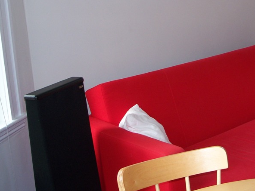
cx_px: 206
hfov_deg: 29.5
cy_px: 55
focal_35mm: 64
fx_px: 471
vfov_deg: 22.8
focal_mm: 7.8
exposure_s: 1/60
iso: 125
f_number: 2.8
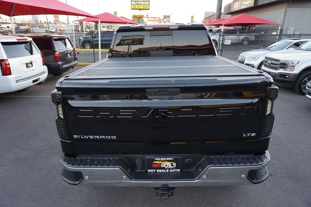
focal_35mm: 24
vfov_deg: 53.1
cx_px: 156
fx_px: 207
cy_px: 104
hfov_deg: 73.8
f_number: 4
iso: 400
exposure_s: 1/60
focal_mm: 16
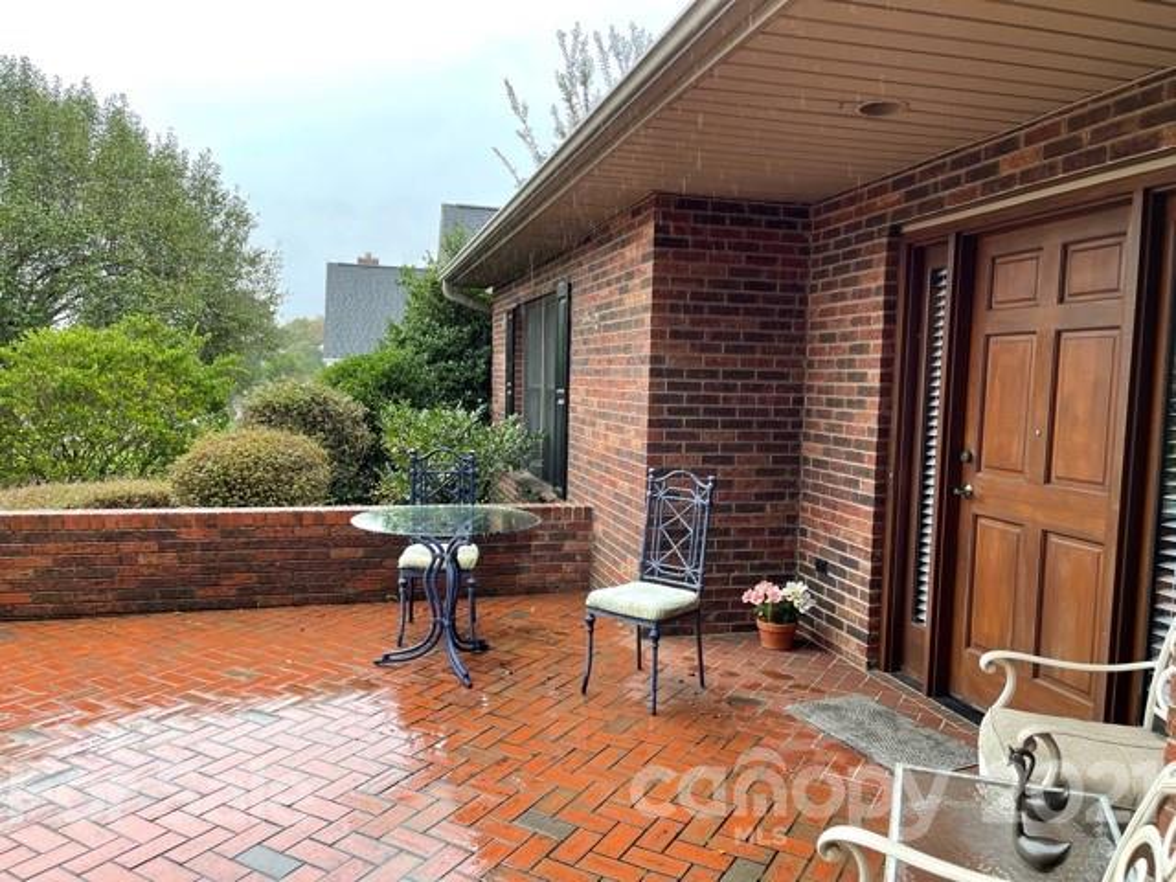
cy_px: 441
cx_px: 588
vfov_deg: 53.1
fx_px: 883
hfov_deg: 67.3
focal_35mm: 26
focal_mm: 5.1
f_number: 1.6
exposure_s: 1/178
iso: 32
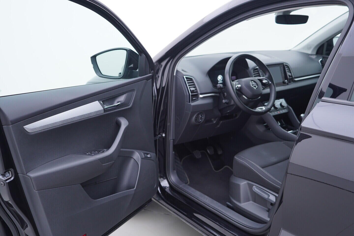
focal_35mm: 36
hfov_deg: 53.1
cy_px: 118
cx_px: 177
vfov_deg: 36.9
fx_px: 354
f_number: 2.8
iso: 125
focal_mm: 24
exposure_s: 1/40
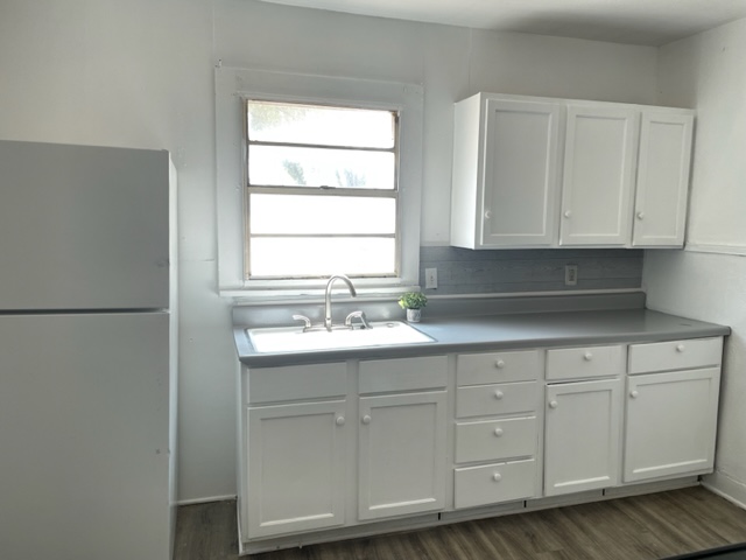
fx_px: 560
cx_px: 373
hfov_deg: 67.3
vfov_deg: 53.1
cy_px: 280
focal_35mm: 26
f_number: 1.6
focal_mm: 4.2
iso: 80
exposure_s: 1/60
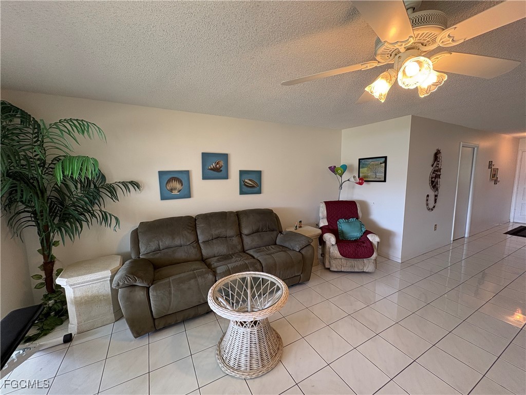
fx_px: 213
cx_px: 263
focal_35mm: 14
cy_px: 198
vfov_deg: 85.7
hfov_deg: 102.1
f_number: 2.2
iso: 125
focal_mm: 2.22
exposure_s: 1/60
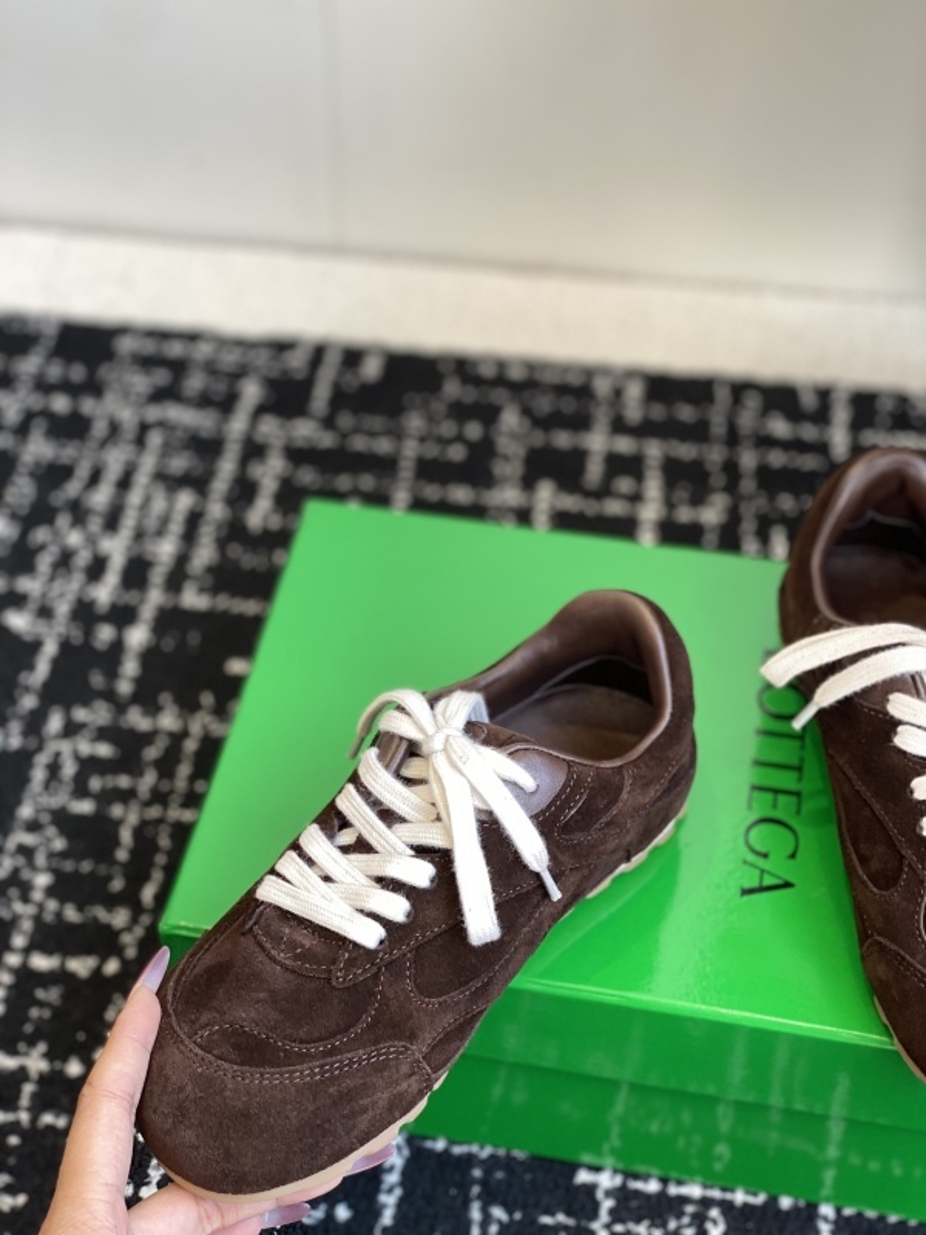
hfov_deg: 28.0
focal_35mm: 52
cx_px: 463
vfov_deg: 36.8
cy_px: 618
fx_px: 1855
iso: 50
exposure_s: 1/122
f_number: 2
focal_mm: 6
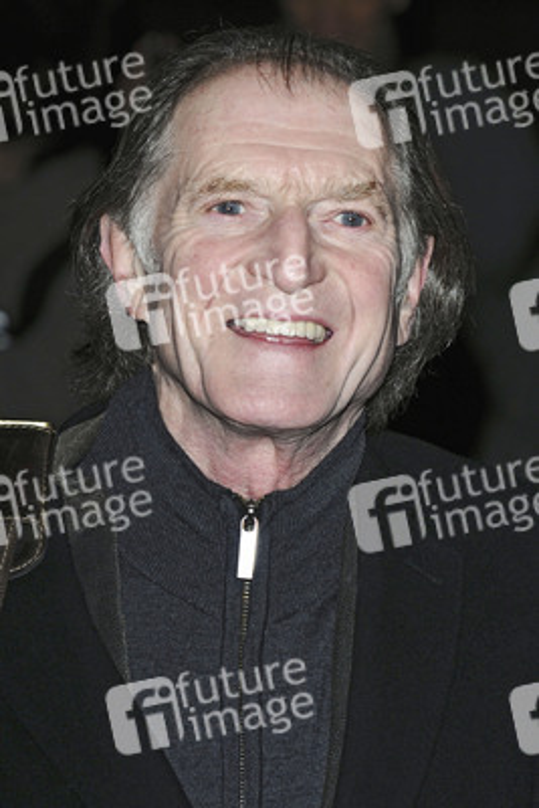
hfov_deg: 9.9
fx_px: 3096
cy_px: 404
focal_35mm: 138
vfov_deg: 14.9
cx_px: 270
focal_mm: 92
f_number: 5
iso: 320
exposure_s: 1/200
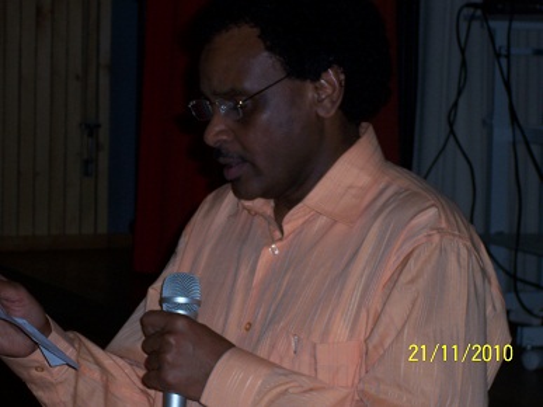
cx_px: 272
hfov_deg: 14.9
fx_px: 2070
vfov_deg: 11.2
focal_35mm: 132
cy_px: 204
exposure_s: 1/125
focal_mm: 22
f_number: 4.8
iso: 80
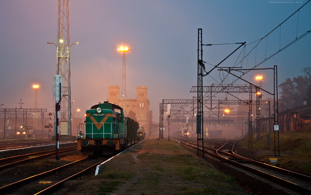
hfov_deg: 23.3
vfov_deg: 14.7
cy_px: 98
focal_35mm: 89
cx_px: 156
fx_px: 755
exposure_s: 1/10
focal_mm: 58
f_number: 5
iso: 400
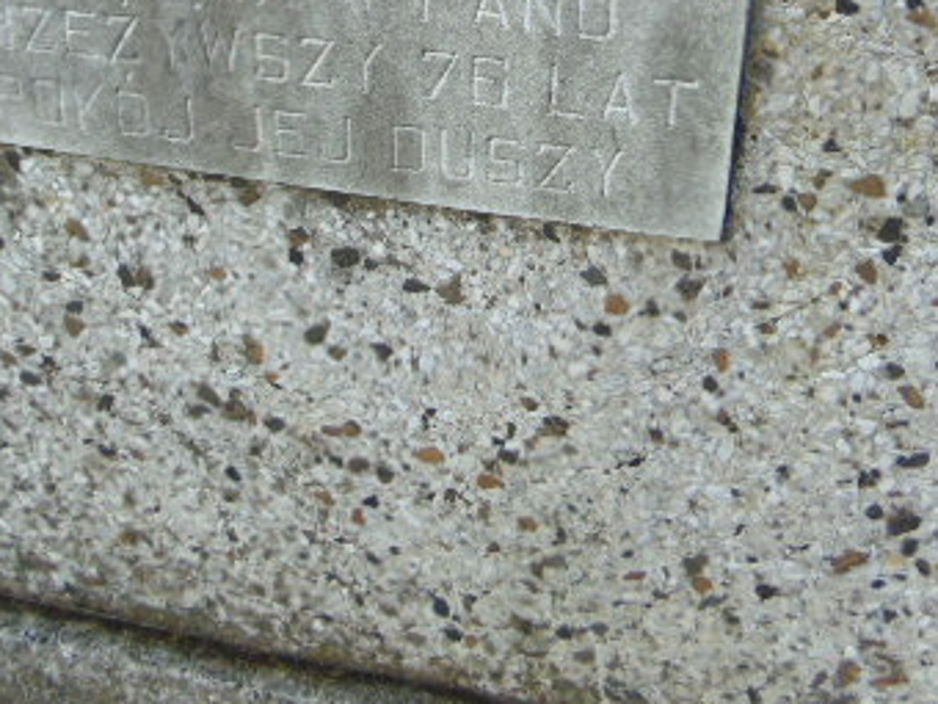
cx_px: 455
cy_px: 160
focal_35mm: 47
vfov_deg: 30.3
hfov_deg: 40.4
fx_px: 1274
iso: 80
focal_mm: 4.5
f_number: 3
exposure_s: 1/320
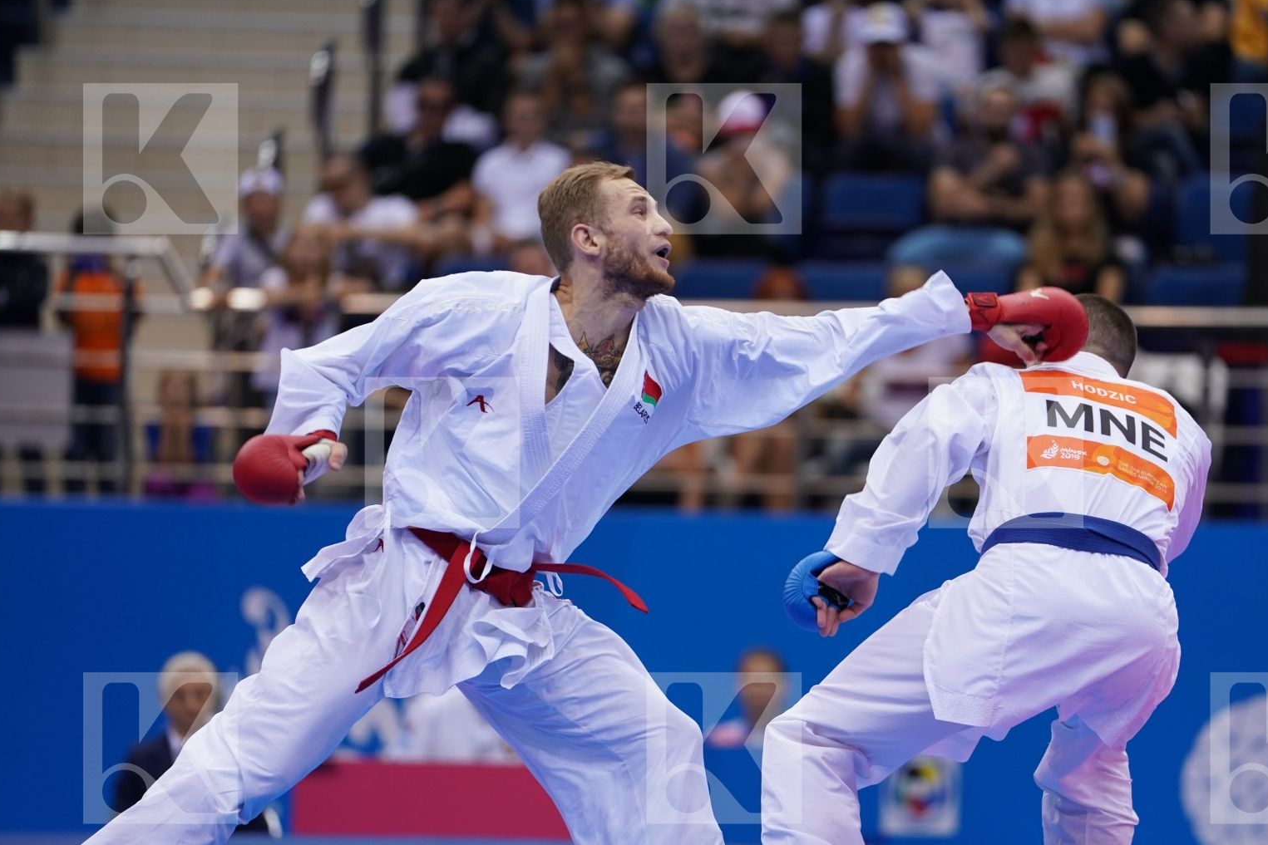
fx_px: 8313
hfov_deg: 8.7
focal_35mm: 236
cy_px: 453
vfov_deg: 5.8
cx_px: 724
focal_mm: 200
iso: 1250
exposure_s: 1/1000
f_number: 2.8
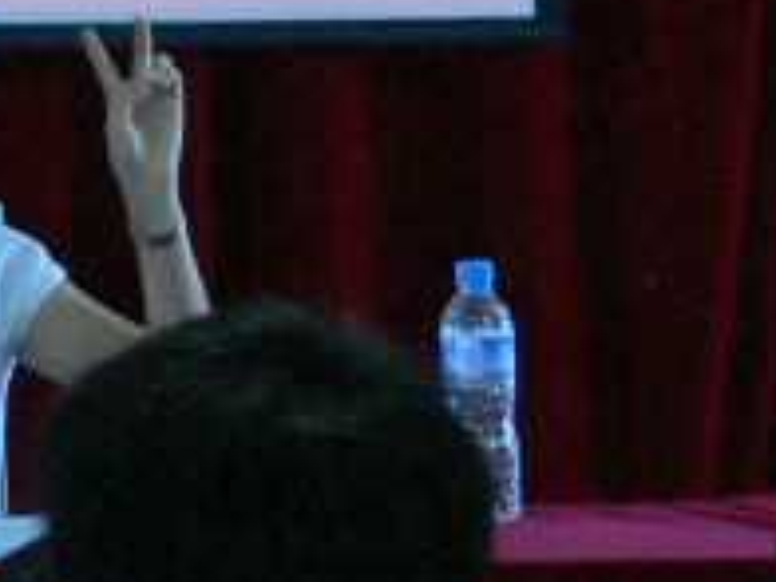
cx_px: -319
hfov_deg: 4.7
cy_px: -337
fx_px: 9326
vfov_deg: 3.6
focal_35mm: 416
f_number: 3.2
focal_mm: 16.3
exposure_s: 1/13
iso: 200
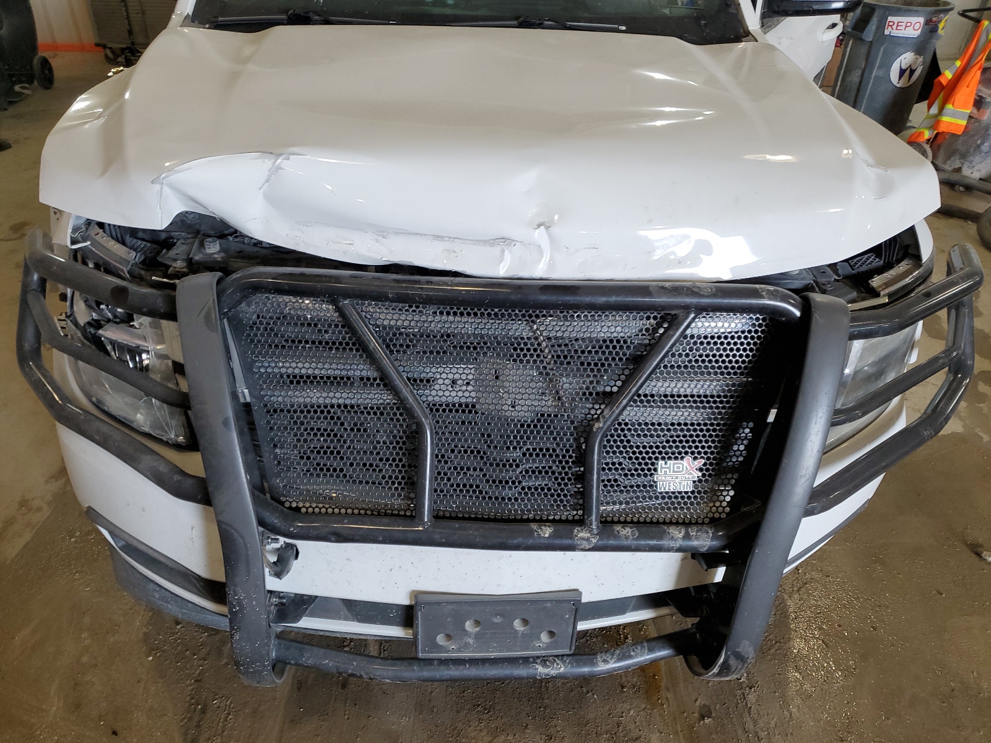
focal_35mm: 26
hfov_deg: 67.3
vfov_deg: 53.1
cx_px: 496
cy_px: 372
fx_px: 744
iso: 67
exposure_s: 1/120
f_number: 1.5
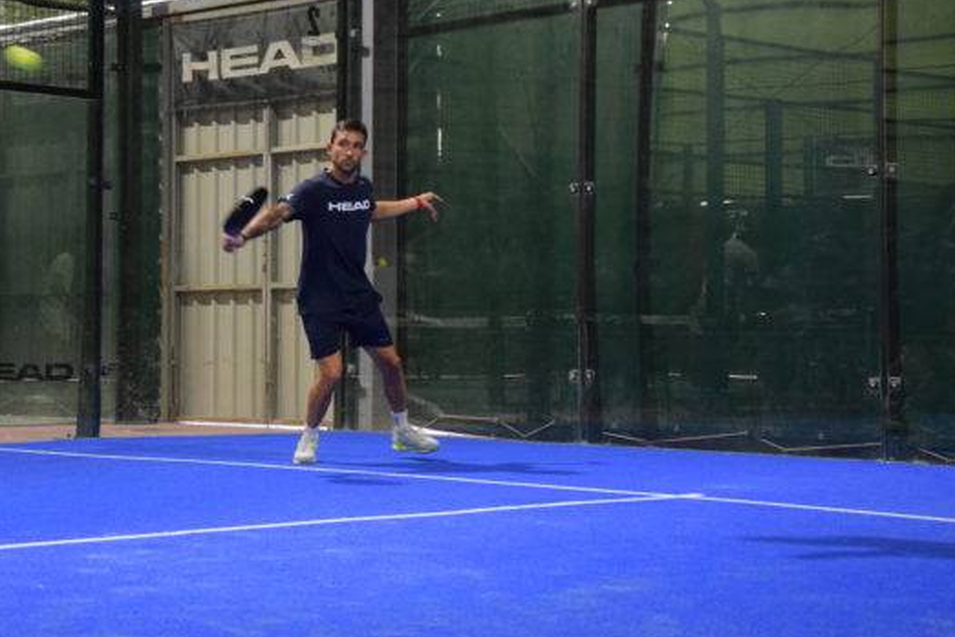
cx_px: 371
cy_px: 223
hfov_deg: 25.3
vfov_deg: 17.0
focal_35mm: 80
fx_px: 2122
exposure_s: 1/160
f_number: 4.5
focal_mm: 40
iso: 3200
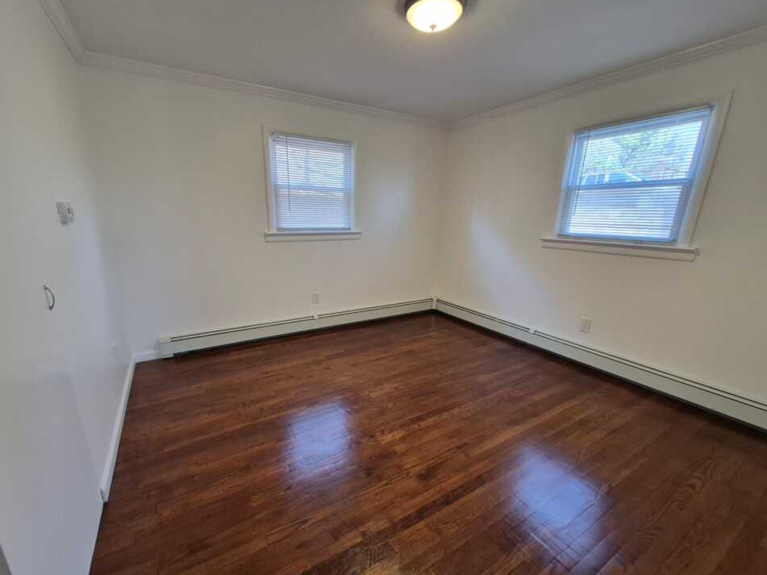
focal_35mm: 14
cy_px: 306
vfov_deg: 85.5
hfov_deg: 102.0
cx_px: 368
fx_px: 310
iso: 100
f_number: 2.2
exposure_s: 1/60
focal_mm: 1.74
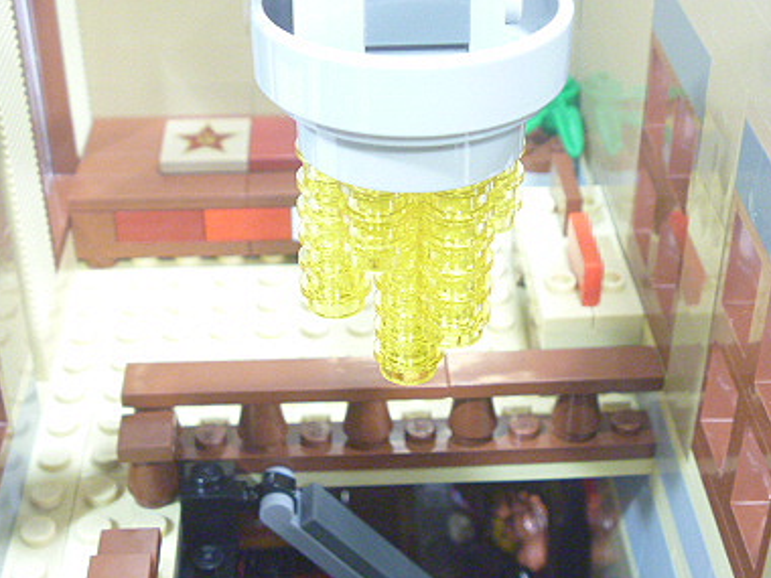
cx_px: 406
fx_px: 1314
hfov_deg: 32.7
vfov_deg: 24.8
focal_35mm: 59
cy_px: 274
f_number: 3.5
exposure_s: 1/5
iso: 400
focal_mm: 6.3
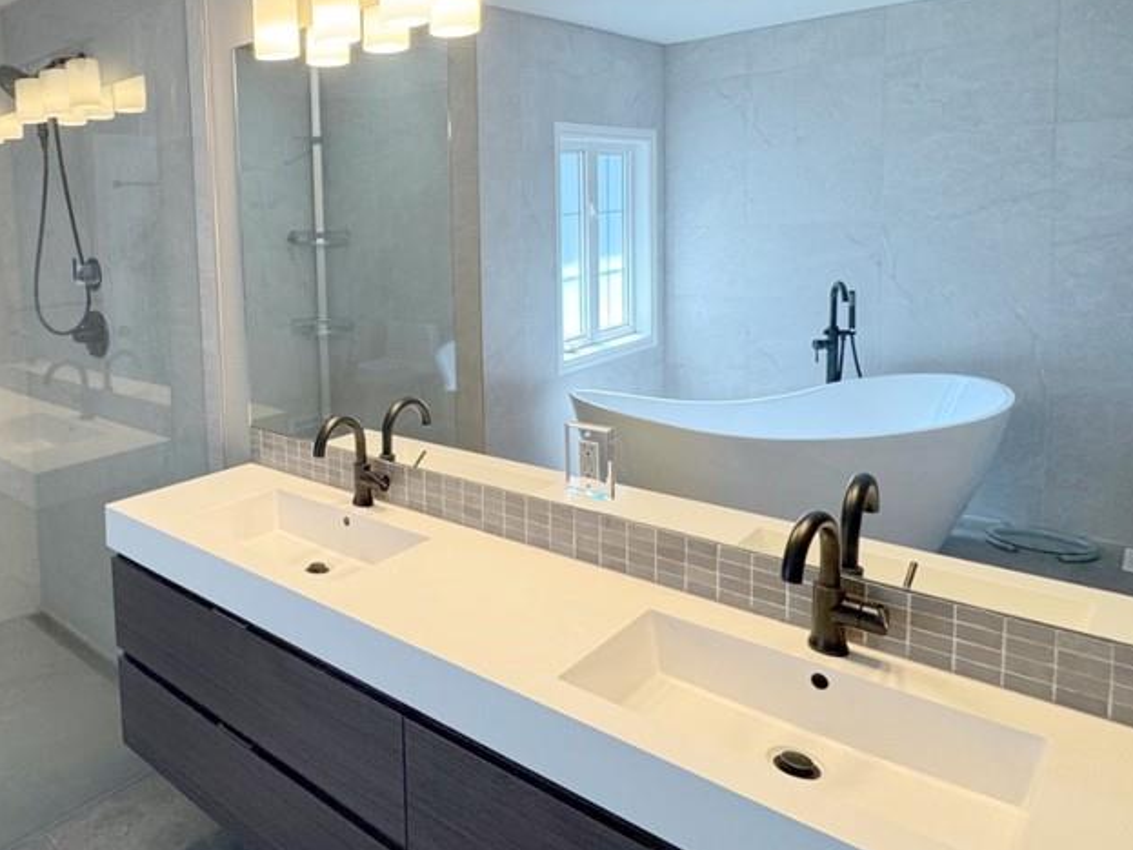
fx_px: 753
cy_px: 297
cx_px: 244
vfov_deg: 57.8
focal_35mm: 23
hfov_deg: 67.7
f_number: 2.2
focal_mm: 2.2
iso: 100
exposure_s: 1/120
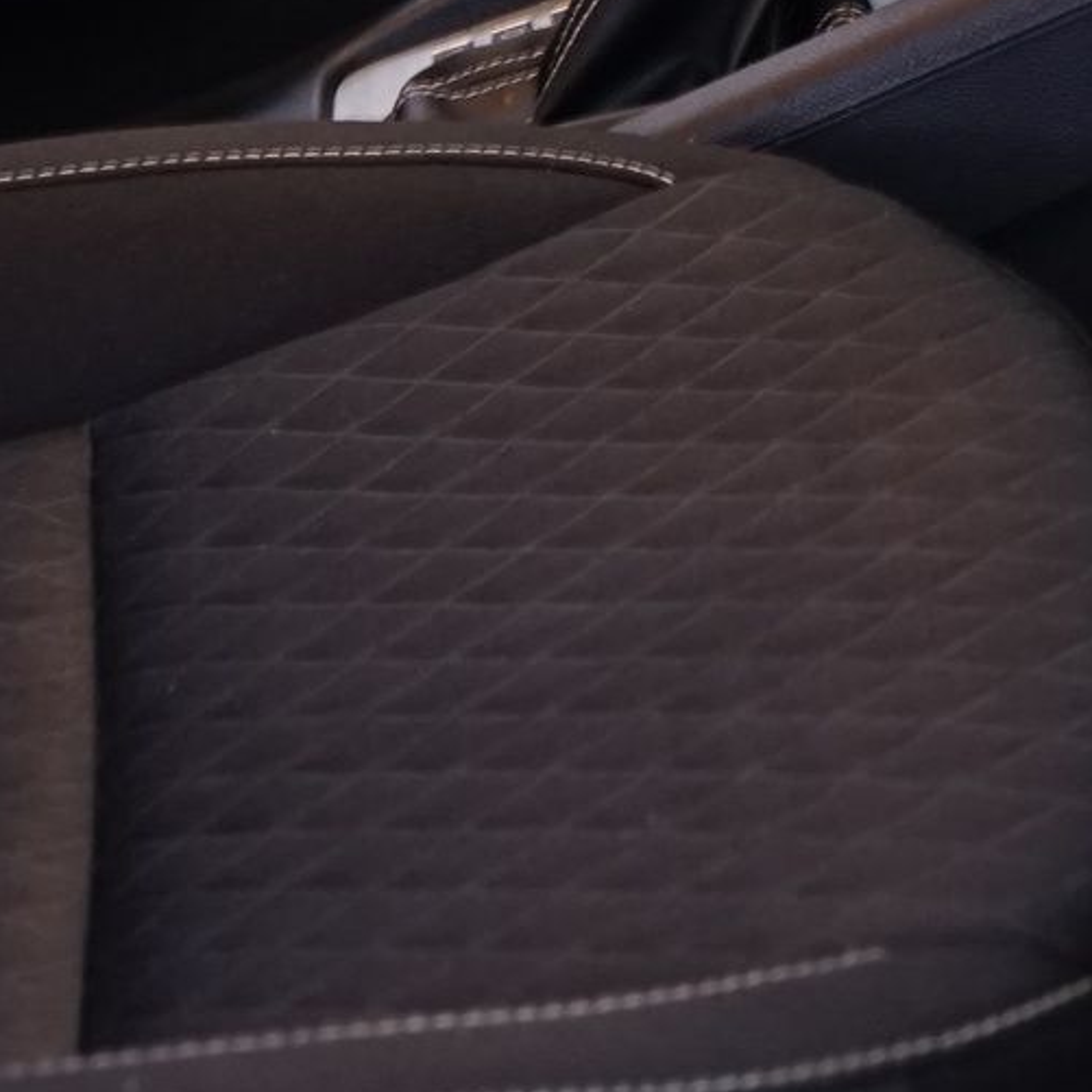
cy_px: -570
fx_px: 6353
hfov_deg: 9.8
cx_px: 366
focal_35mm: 178
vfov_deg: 9.5
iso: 1250
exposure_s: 1/8
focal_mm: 42
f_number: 5
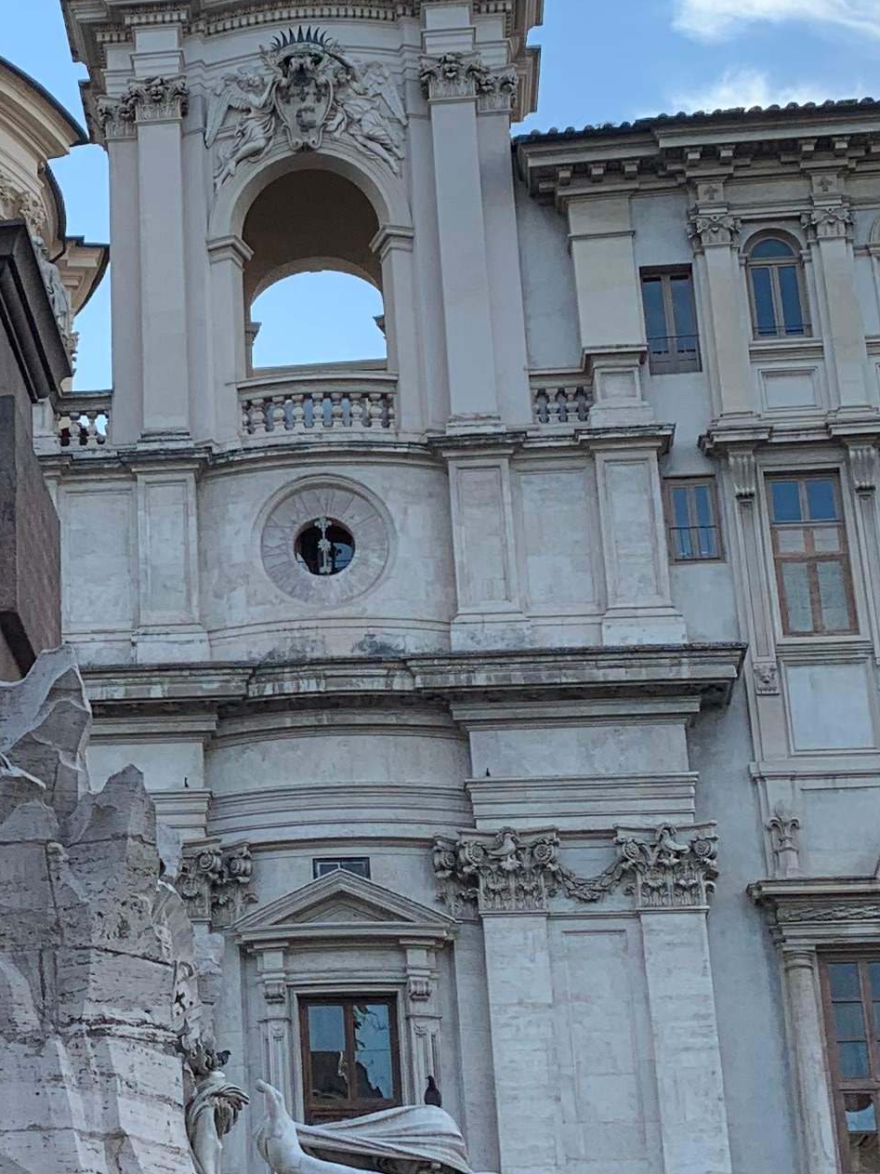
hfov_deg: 17.2
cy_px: 426
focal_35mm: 83
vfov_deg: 23.5
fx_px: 2814
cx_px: -71
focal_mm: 4.25
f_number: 1.8
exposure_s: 1/651
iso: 25
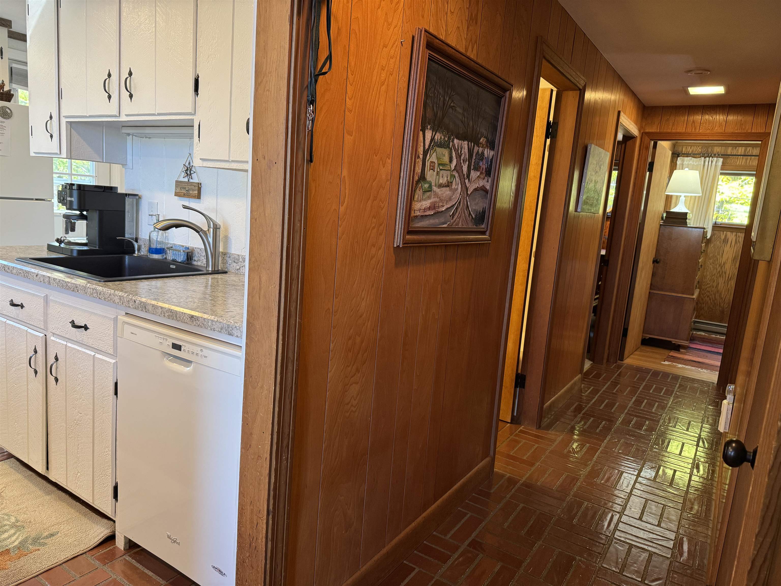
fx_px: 541
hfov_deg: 71.6
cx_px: 390
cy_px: 293
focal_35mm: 24
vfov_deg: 56.8
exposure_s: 1/60
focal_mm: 6.76
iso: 200
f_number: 1.78
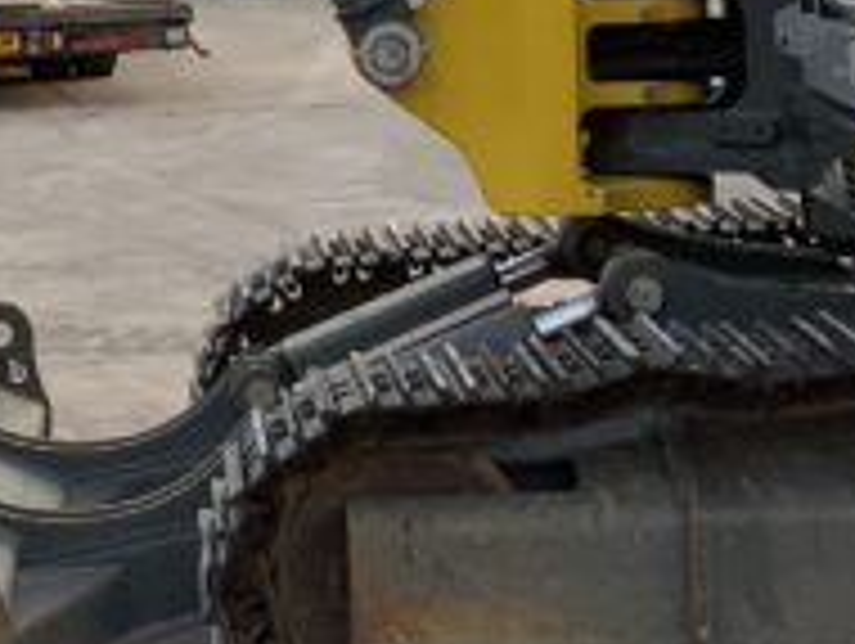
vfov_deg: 9.4
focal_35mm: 156
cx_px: 202
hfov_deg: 12.6
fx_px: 3858
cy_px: -207
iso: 16
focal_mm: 3
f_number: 1.8
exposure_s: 1/246
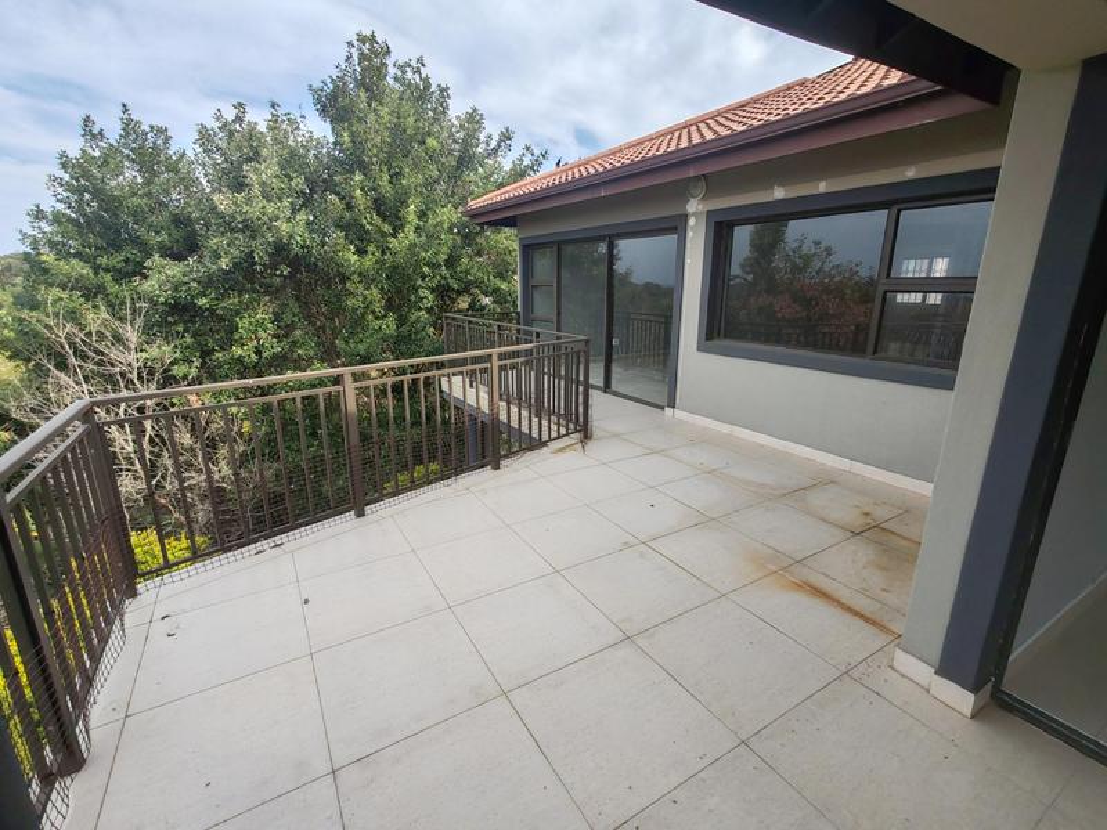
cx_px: 554
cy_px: 415
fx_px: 512
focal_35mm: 16
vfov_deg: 78.1
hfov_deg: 94.5
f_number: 2.2
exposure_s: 1/870
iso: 50
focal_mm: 1.96
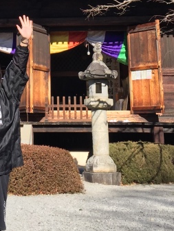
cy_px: -28
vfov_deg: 21.5
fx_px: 576
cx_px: 15
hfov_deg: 16.9
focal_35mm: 86
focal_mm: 4.15
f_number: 2.2
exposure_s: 1/1319
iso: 32
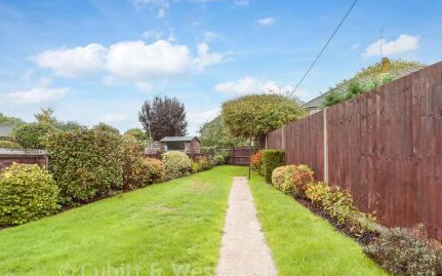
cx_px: 217
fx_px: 217
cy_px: 160
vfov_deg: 64.6
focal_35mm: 18
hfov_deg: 91.1
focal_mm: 11
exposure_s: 1/13
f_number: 7.1
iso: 160
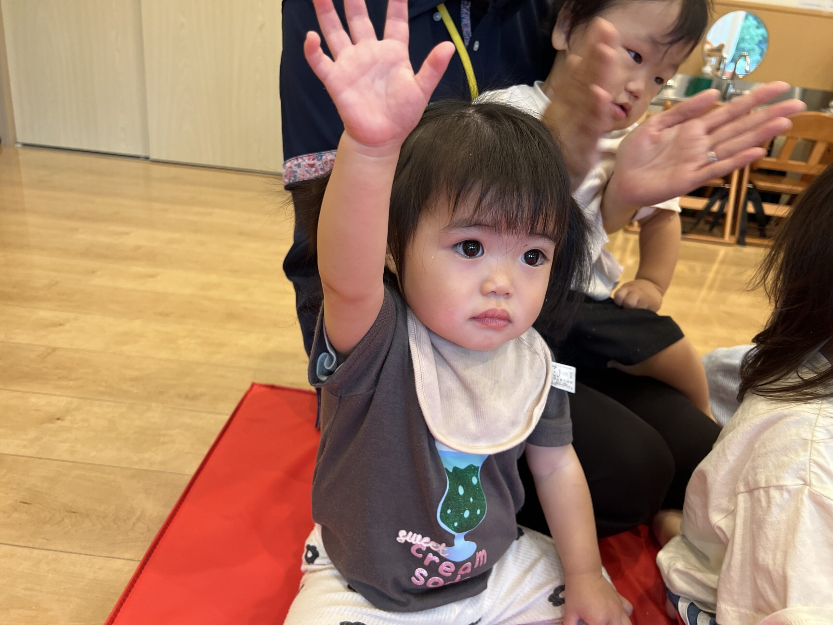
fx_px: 626
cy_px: 312
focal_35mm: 26
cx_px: 416
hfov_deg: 67.3
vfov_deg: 53.1
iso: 125
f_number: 1.5
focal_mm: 5.7
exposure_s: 1/50
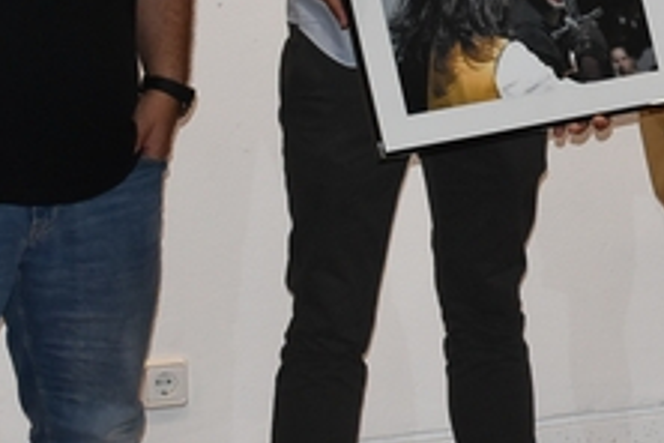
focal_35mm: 140
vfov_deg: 9.8
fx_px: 2583
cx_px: 843
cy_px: 99
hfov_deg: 14.1
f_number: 3.8
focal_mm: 23
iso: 800
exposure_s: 1/60
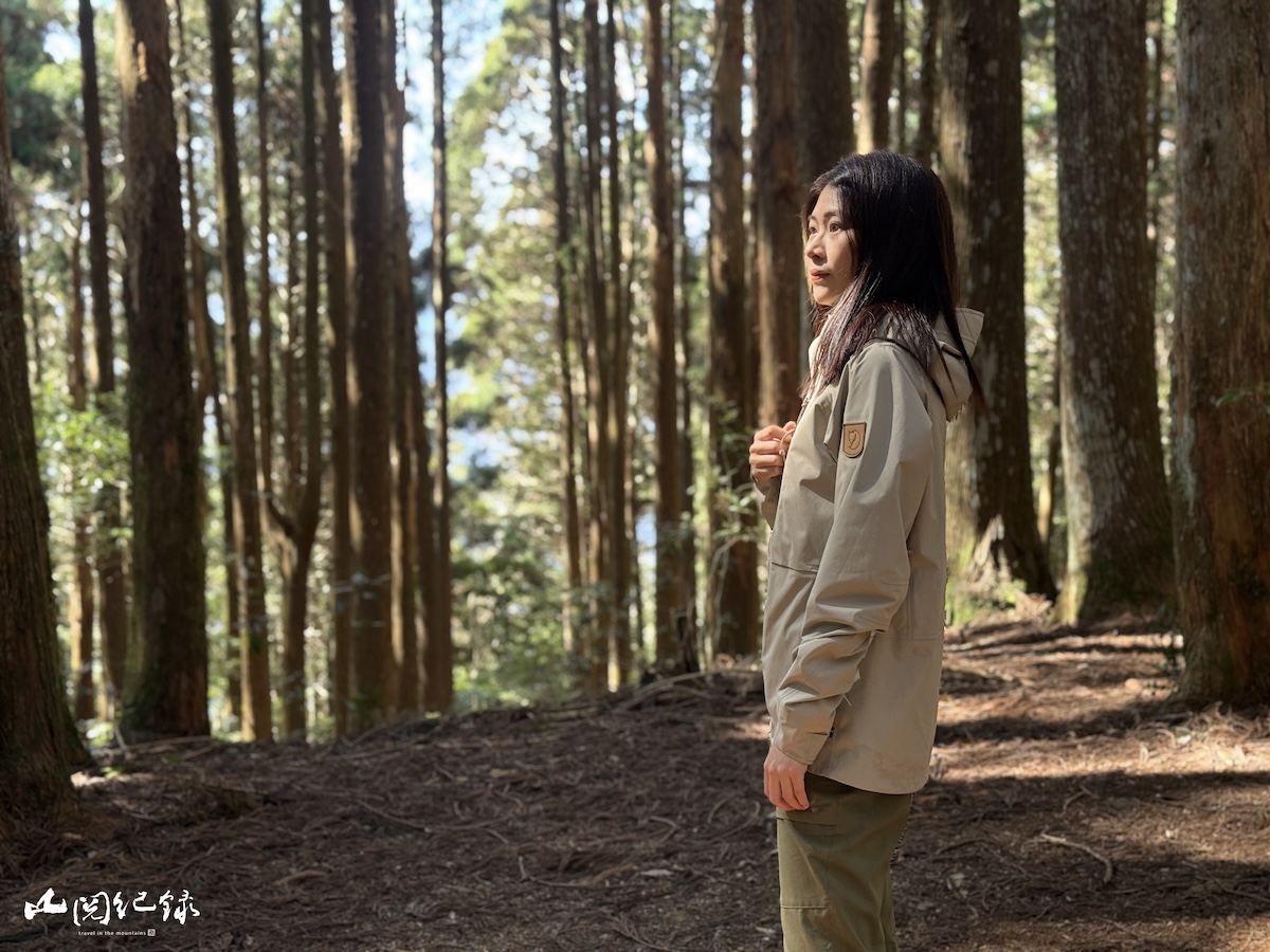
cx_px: 635
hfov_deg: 39.7
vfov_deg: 30.3
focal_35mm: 48
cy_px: 476
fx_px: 1761
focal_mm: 6.76
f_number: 1.78
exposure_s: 1/94
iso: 100
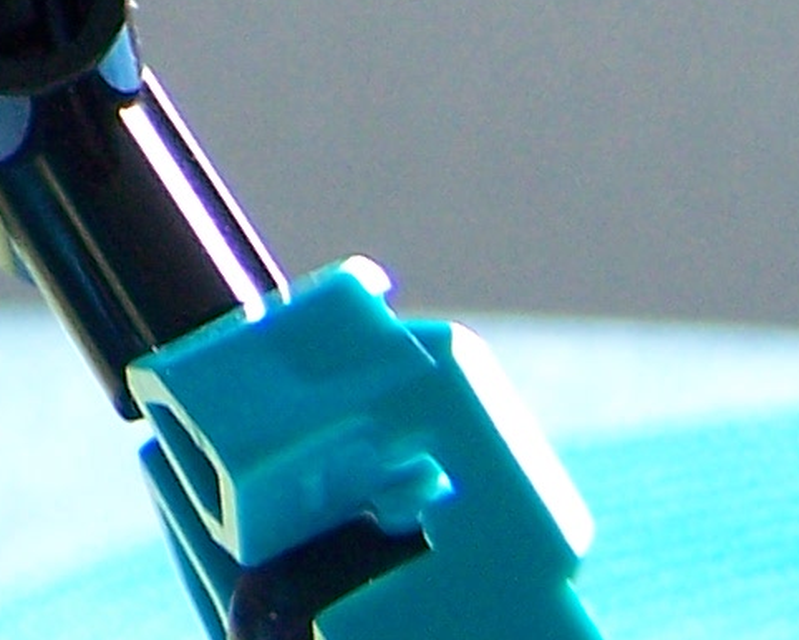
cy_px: -698
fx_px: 5157
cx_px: -913
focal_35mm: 218
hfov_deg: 8.3
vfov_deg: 6.8
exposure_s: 1/8
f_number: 2.8
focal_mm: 6.3
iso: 160
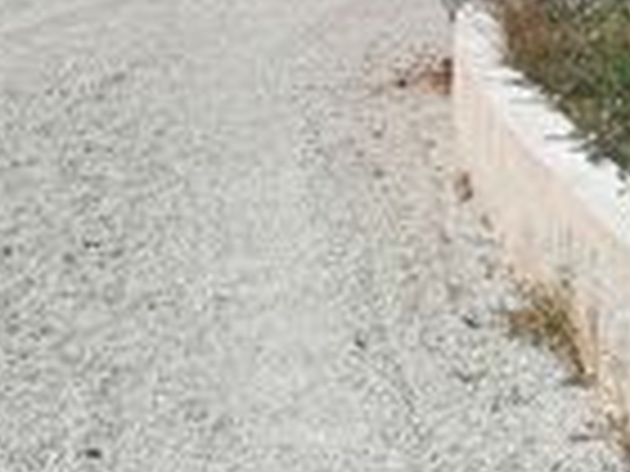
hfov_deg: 17.0
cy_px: -189
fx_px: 2111
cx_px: 310
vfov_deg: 12.3
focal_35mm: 116
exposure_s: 1/2463
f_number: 1.8
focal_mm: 4.75
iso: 50
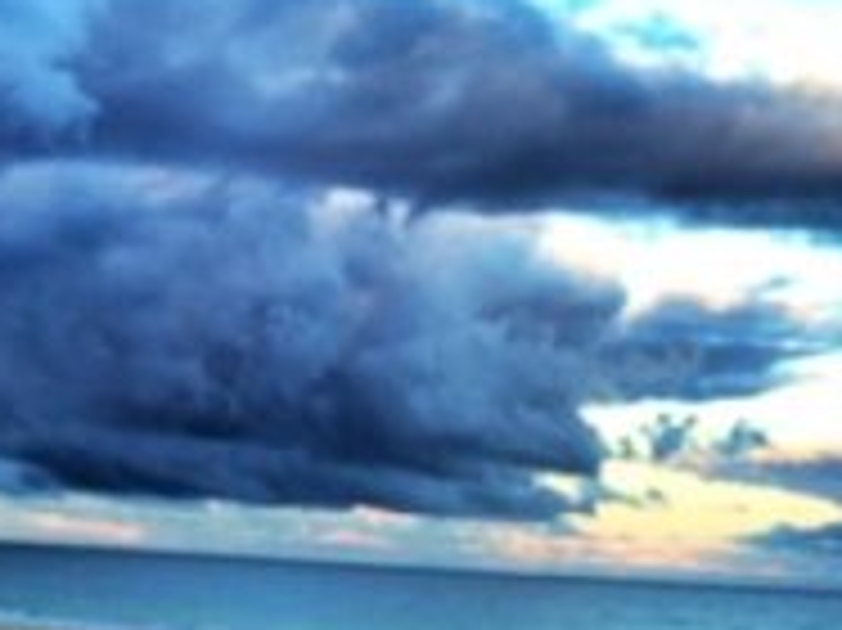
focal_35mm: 72
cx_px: 230
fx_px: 1750
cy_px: 954
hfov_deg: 26.8
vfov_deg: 18.1
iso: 40
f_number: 2.2
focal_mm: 4.12
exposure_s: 1/120
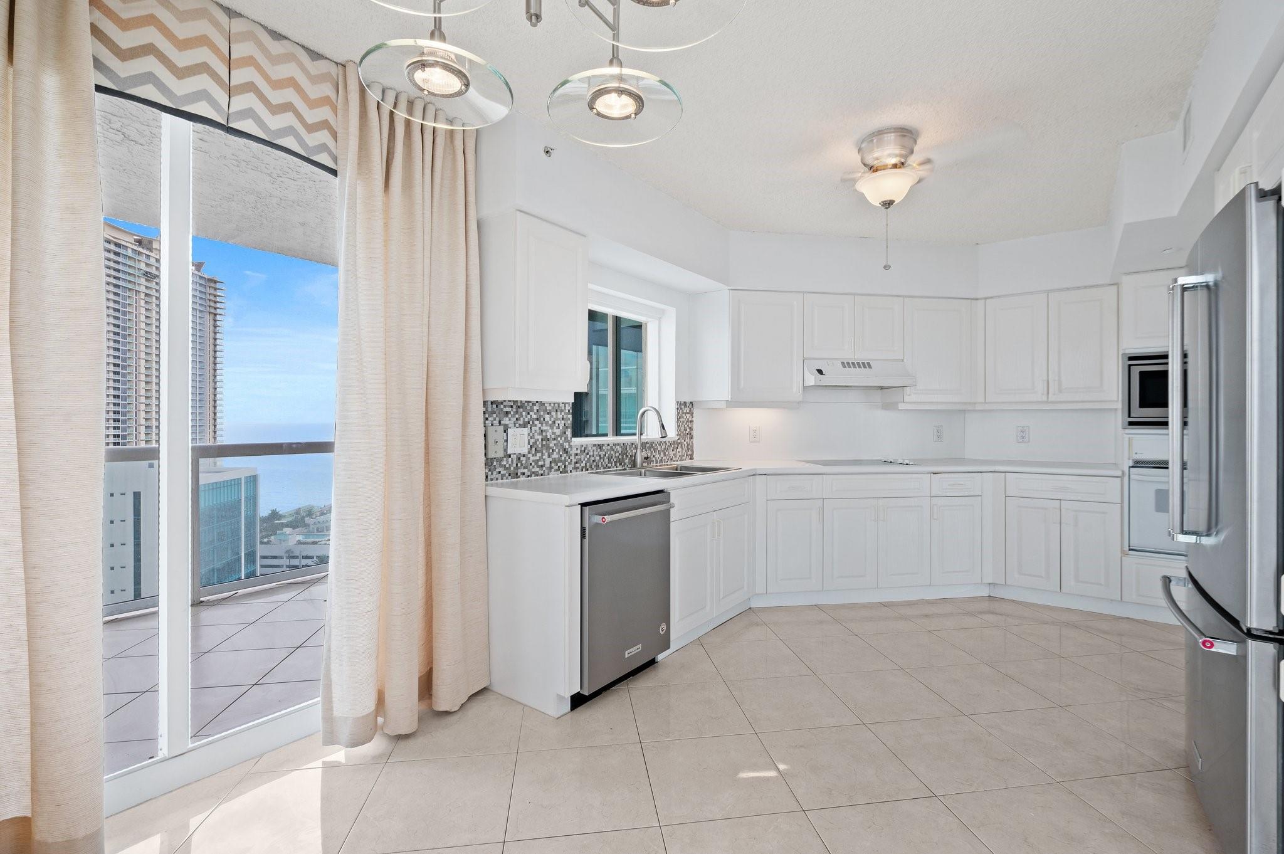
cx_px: 642
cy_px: 427
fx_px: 570
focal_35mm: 16
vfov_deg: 73.7
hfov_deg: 96.8
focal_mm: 16
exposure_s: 1/20
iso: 200
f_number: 8
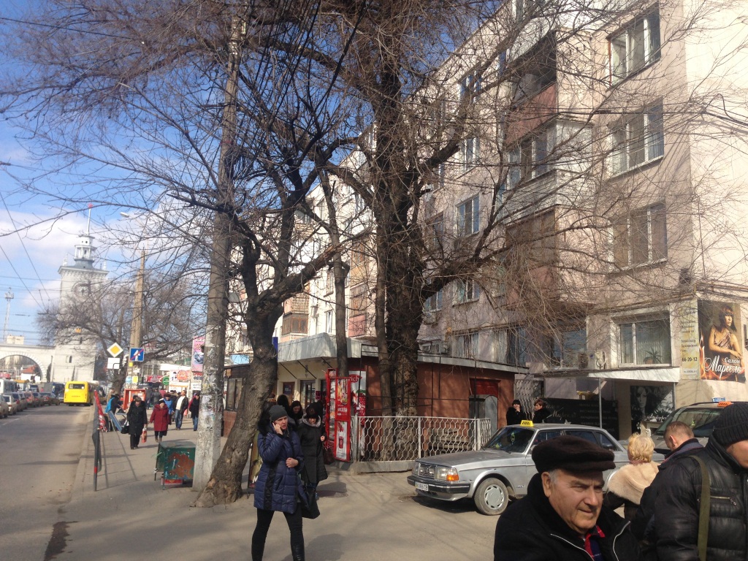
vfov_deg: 42.9
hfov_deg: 55.4
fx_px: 713
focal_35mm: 33
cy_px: 280
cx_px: 374
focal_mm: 4.13
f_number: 2.4
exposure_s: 1/1153
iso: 50
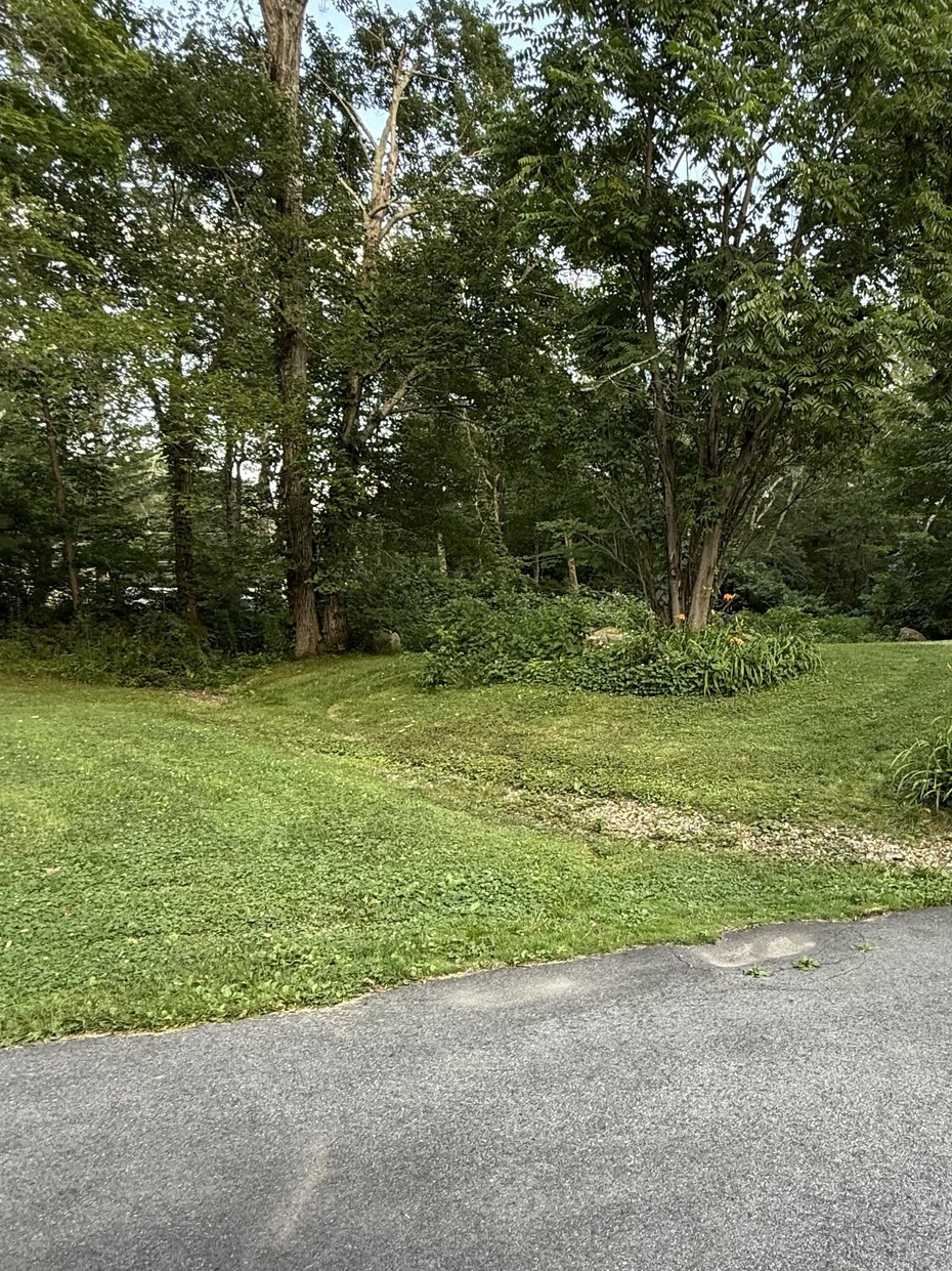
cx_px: 699
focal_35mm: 26
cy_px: 732
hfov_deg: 51.1
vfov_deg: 66.9
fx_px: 954
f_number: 2.2
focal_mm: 2.22
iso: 80
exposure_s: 1/99
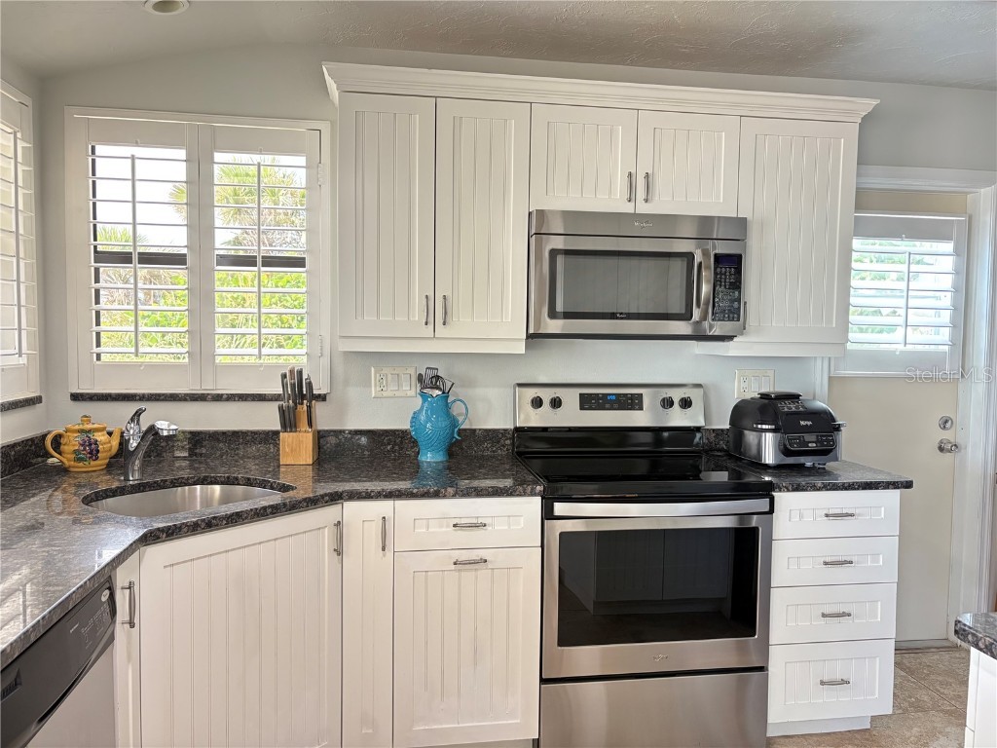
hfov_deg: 67.3
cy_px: 374
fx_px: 749
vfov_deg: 53.1
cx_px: 498
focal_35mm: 26
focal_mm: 5.96
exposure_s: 1/60
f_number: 1.6
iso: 320
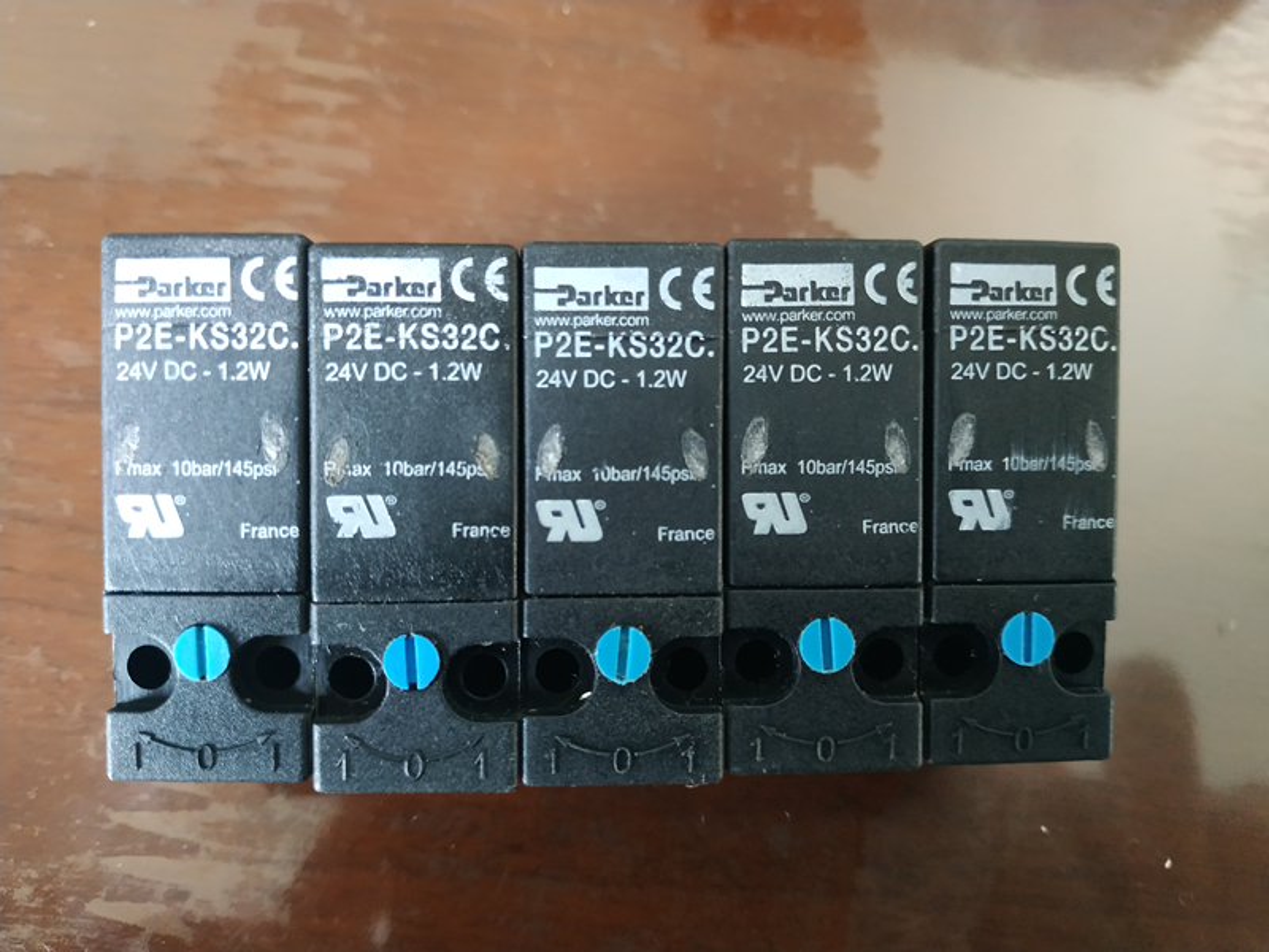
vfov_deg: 56.8
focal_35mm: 24
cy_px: 476
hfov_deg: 71.6
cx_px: 634
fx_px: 880
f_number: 1.9
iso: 640
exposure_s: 1/20
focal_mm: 3.94
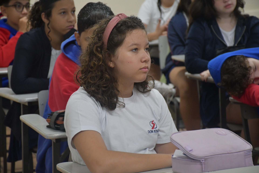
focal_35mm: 135
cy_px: 86
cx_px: 130
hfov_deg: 15.2
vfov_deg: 10.2
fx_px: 971
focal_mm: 90
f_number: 5.3
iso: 3200
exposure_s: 1/160
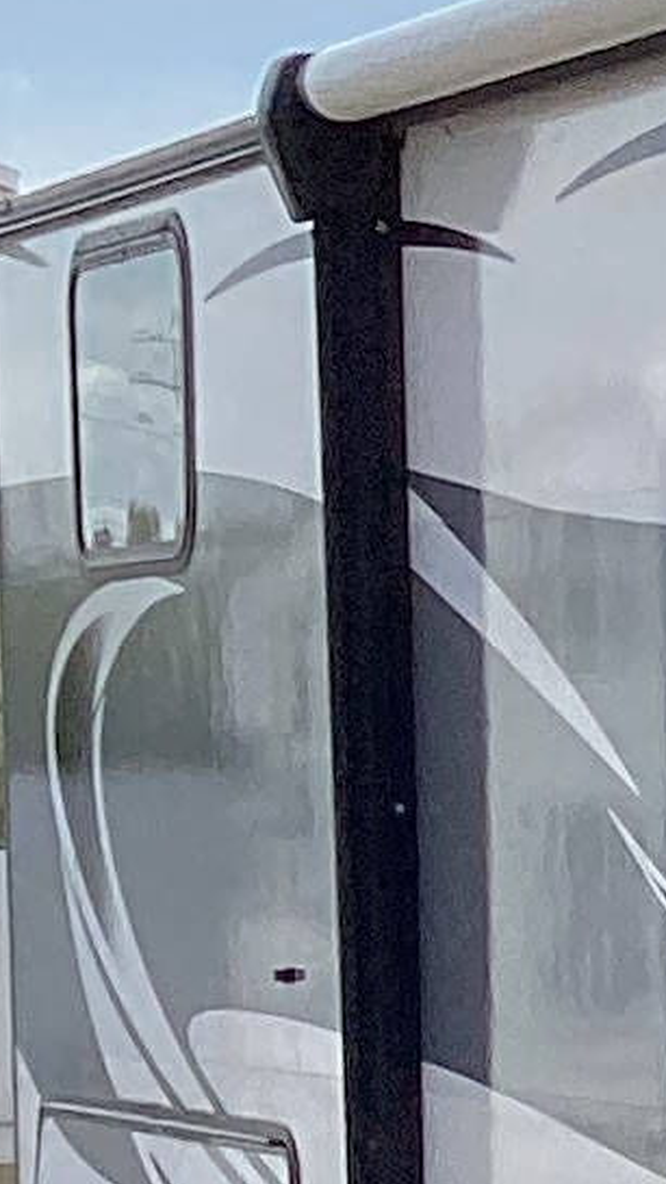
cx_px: 3228
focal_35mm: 202
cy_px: 1201
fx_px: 6344
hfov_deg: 5.0
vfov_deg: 10.6
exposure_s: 1/1664
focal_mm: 3.3
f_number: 2.4
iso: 25
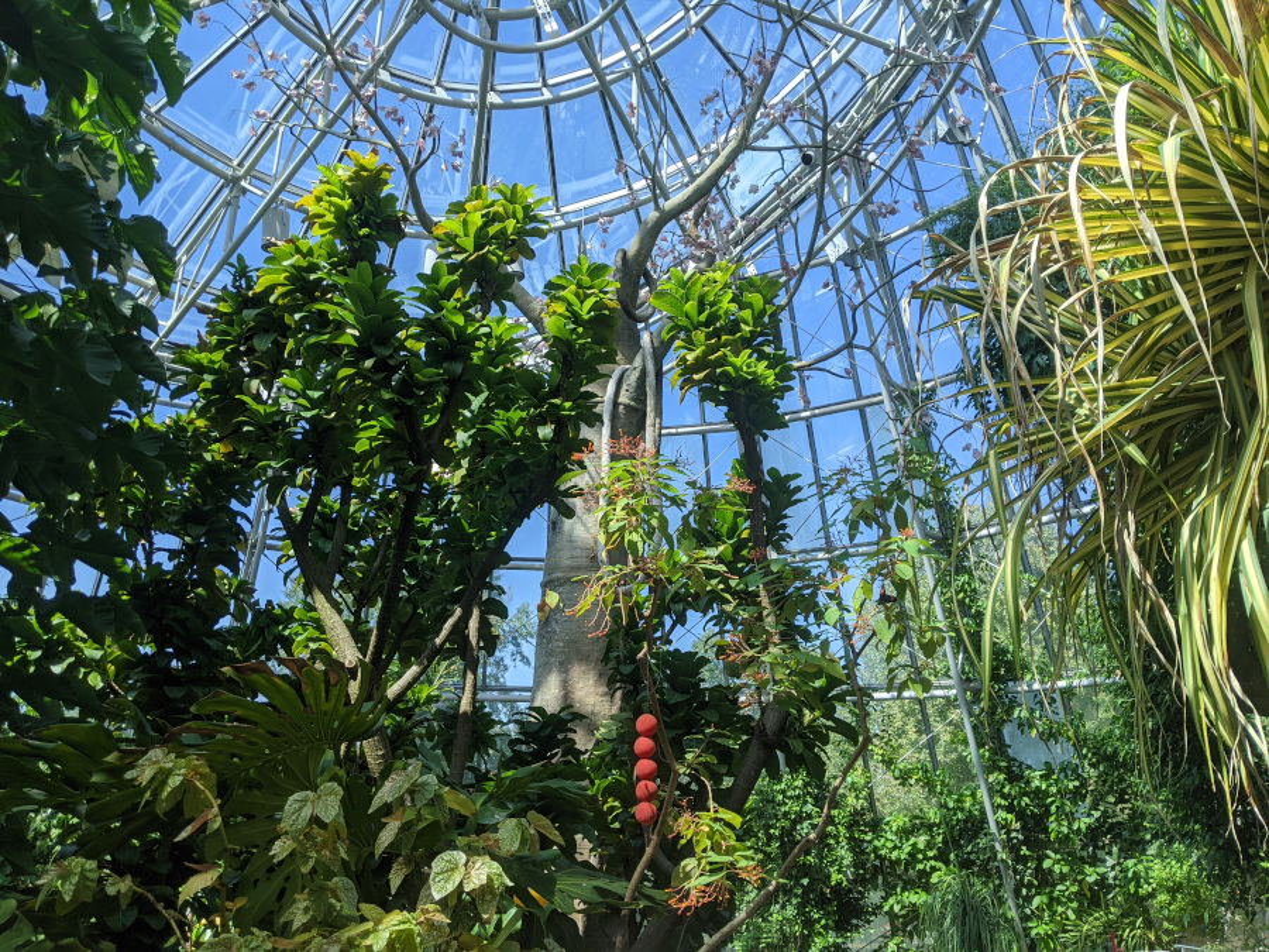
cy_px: 476
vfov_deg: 51.4
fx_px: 990
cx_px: 634
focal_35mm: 27
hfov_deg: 65.3
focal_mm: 4.44
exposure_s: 1/1304
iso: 52
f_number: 1.8
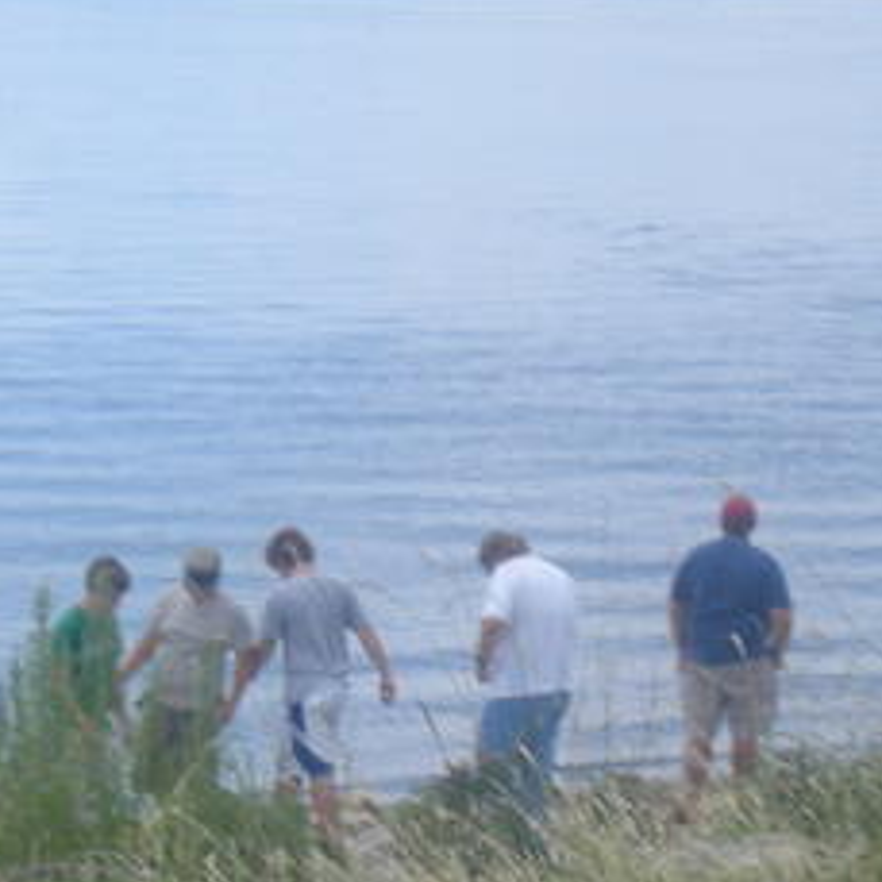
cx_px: 50
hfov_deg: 9.5
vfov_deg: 9.5
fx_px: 5275
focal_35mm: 183
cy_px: 855
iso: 64
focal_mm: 12.3
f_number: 6.5
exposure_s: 1/150
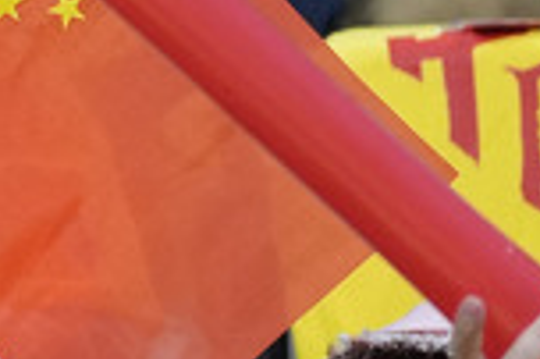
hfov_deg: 1.6
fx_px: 19719
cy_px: -640
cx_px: -817
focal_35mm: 1316
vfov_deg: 1.0
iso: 1600
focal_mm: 200
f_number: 2.8
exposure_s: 1/500
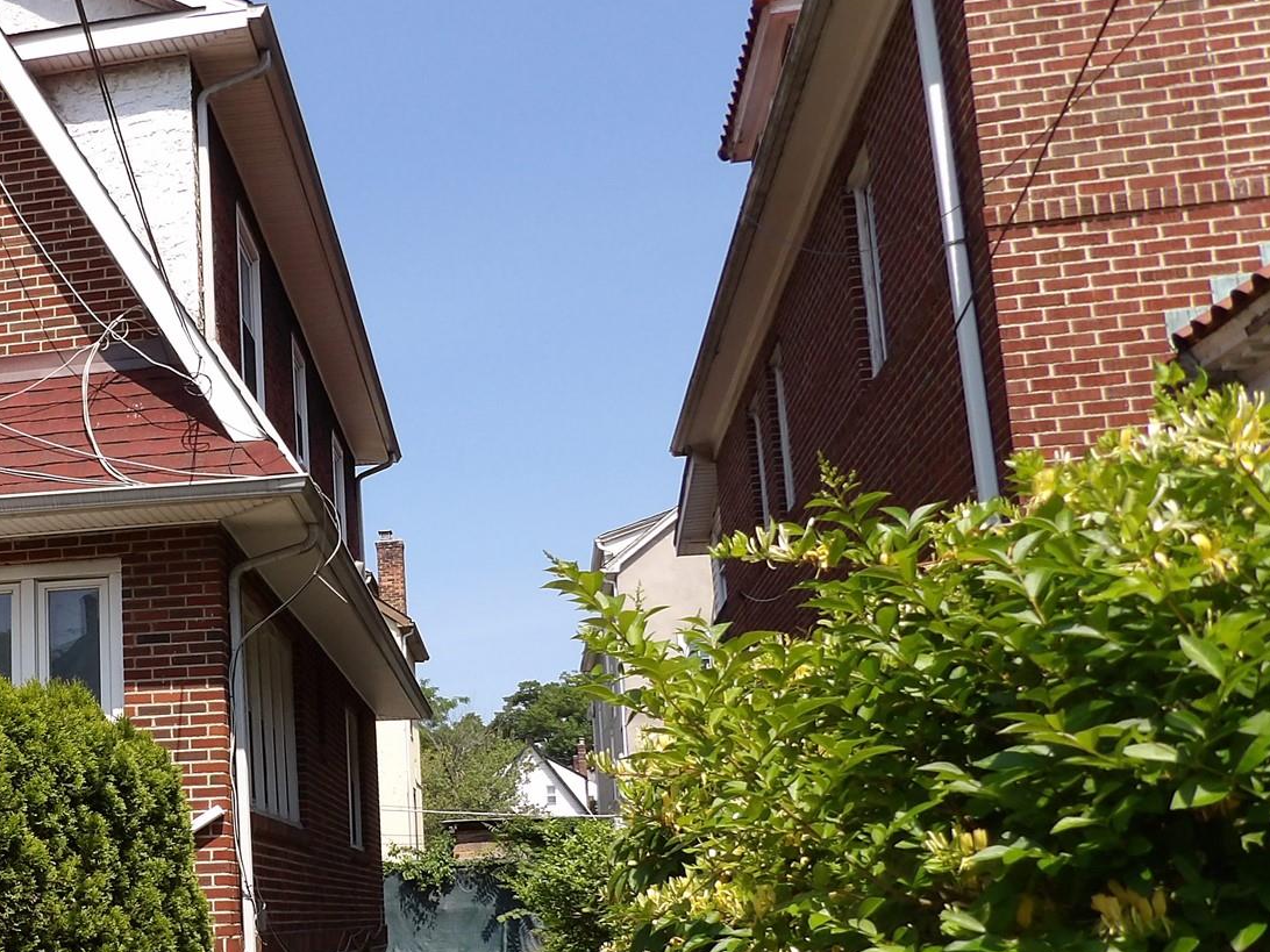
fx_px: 1651
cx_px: 105
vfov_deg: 32.0
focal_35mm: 45
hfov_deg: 38.8
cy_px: 623
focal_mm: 4.3
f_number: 3.2
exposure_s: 1/830
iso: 100
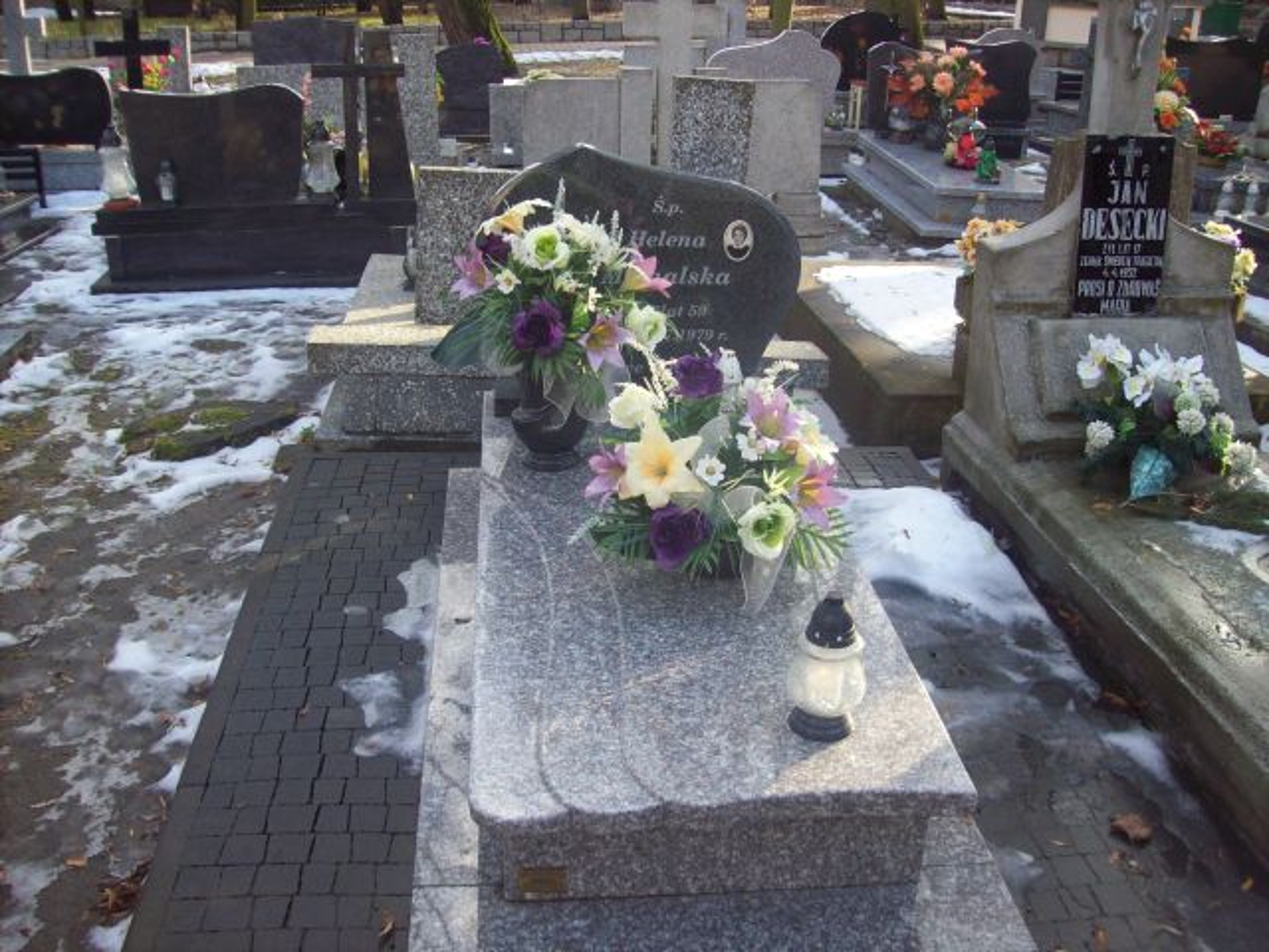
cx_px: 634
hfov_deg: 51.4
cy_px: 476
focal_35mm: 36
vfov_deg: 39.7
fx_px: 1320
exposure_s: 1/139
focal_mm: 6
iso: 80
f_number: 2.7
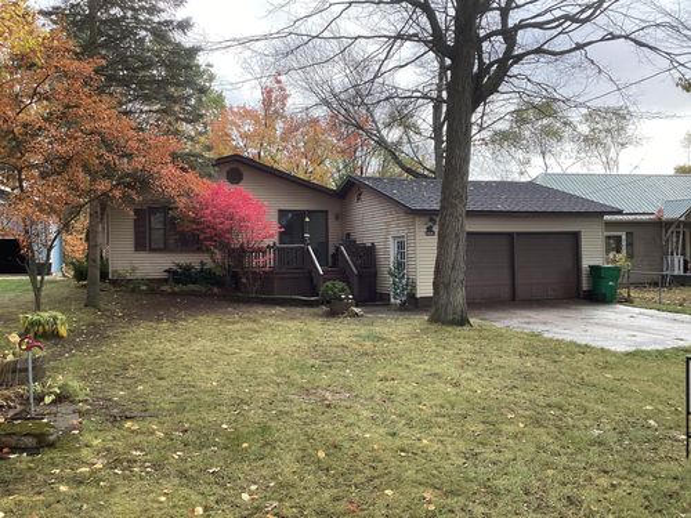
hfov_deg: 58.4
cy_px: 259
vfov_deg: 45.4
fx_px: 619
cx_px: 346
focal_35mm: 31
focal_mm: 3.3
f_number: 2.4
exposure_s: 1/123
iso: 25
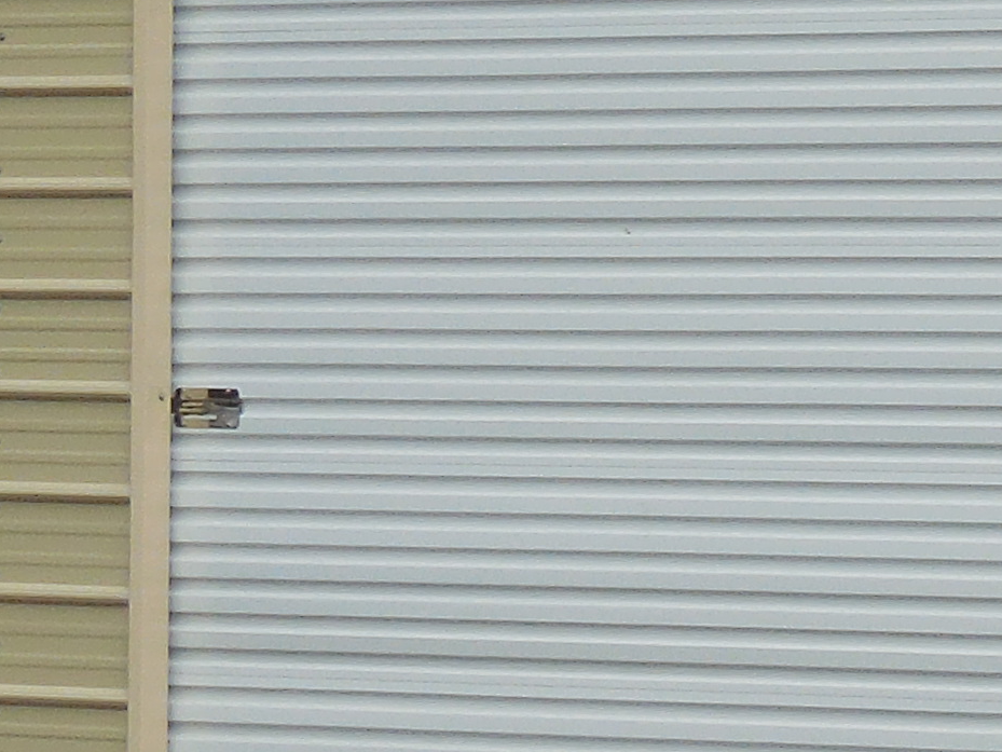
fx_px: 7469
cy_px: -197
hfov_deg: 7.4
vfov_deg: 5.7
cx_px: 1857
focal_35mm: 258
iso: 125
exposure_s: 1/1000
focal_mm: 9.4
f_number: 4.3
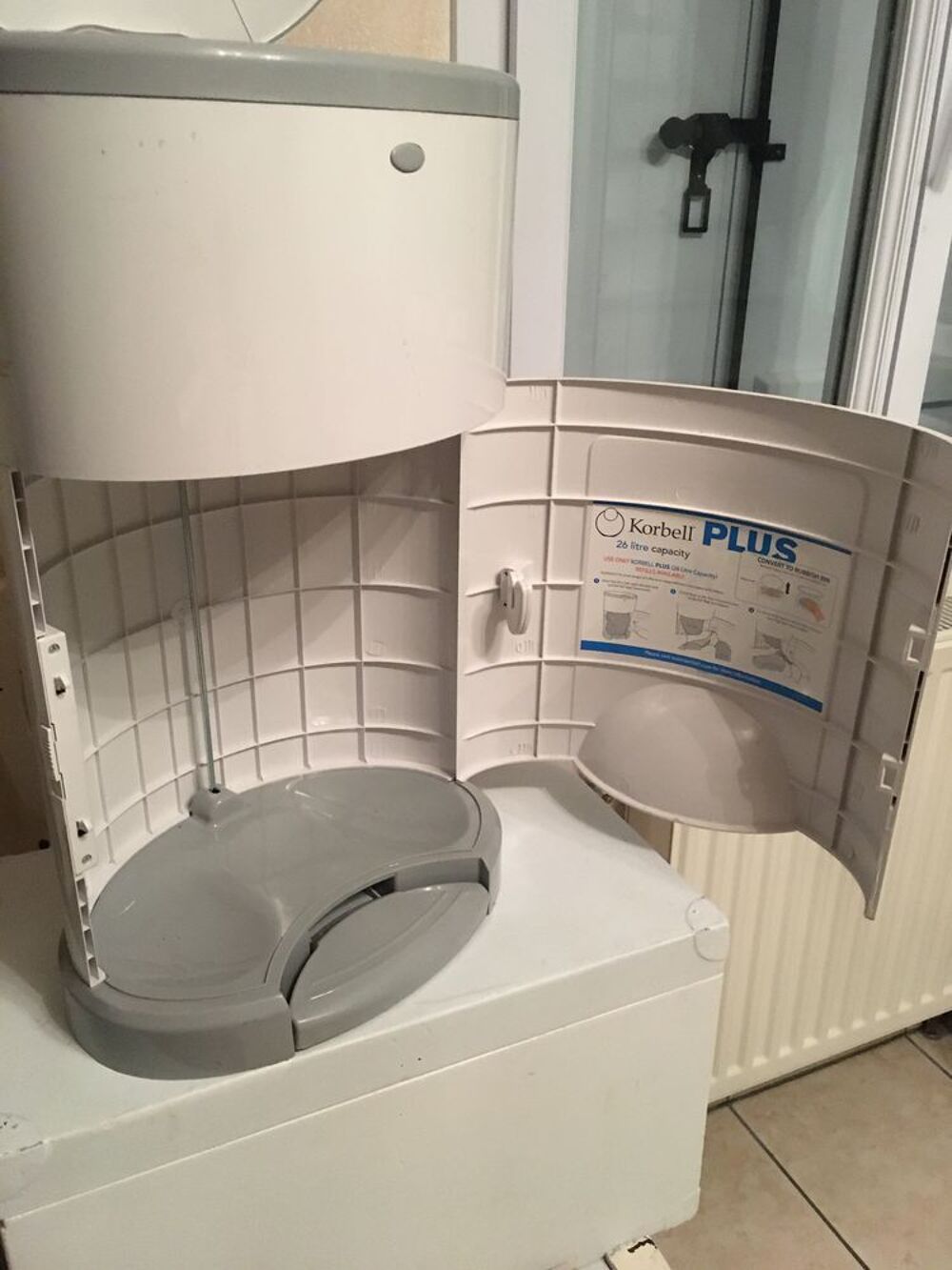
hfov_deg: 48.2
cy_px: 635
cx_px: 476
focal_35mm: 29
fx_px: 1063
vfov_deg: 61.7
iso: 320
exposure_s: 1/17
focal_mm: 4.15
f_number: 2.2
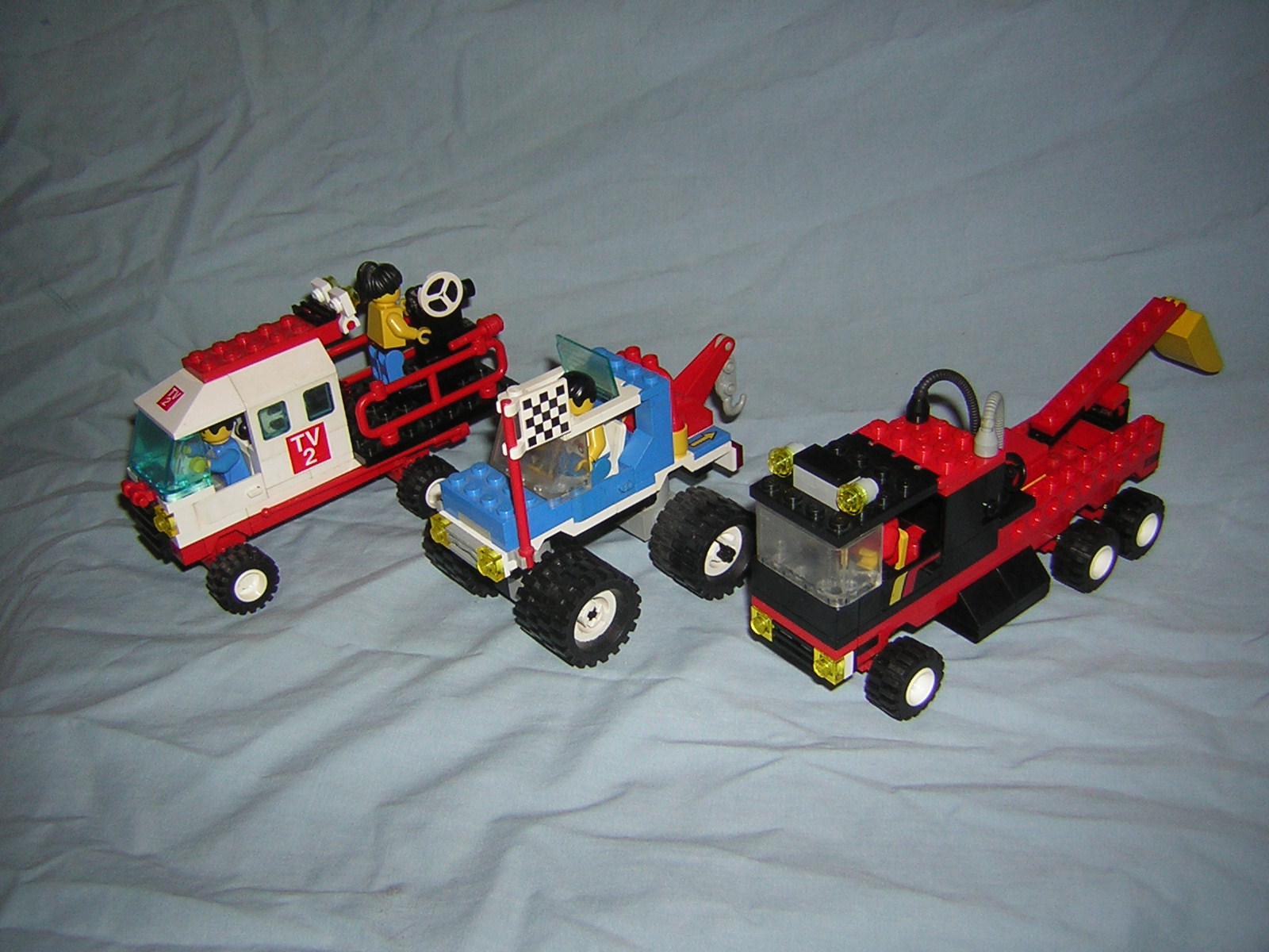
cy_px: 476
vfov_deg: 39.7
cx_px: 634
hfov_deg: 51.4
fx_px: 1320
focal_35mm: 36
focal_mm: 4.7
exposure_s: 1/60.1
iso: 50
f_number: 2.6
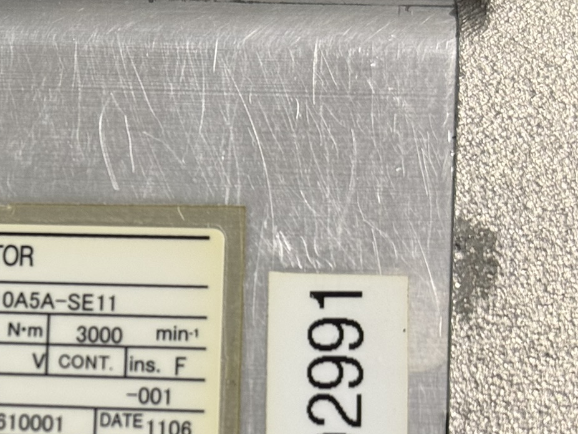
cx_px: -39
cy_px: 412
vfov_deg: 13.8
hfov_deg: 17.9
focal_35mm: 106
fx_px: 1771
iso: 160
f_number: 1.78
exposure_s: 1/50
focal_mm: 6.76
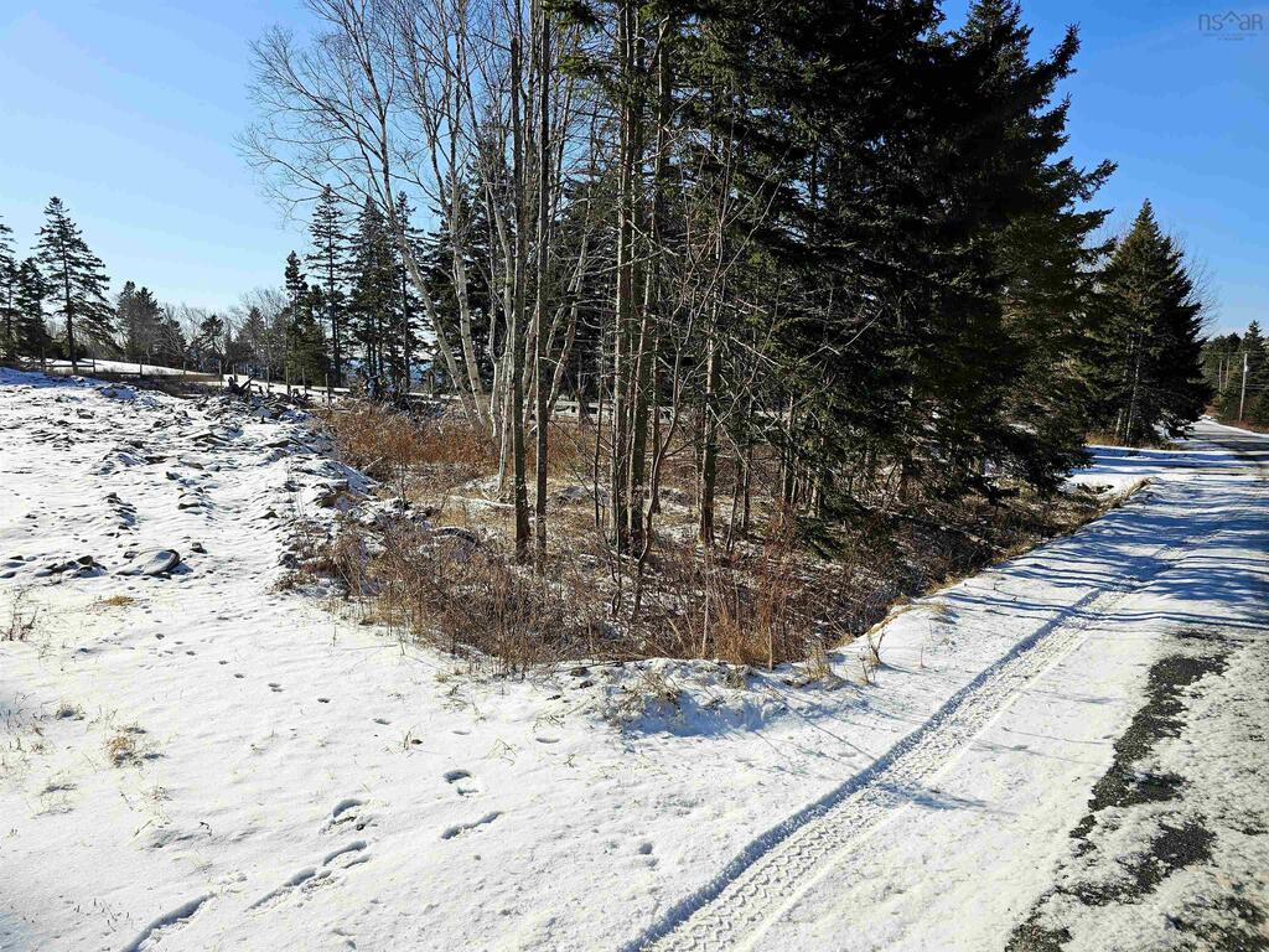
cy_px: 476
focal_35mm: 23
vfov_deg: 58.9
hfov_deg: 73.9
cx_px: 634
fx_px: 843
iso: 10
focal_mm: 6.3
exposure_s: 1/1232
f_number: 1.7
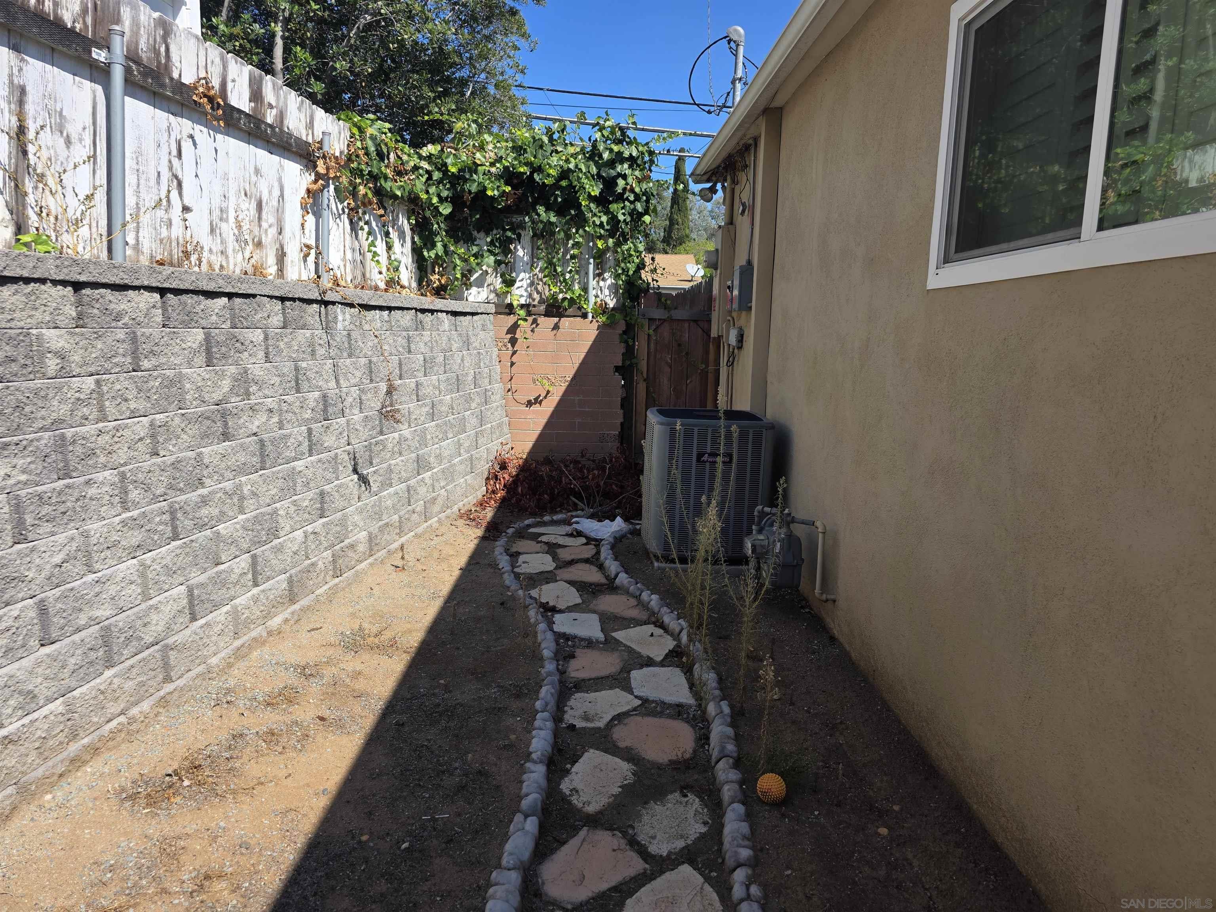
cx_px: 608
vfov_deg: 58.9
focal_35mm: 23
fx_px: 808
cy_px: 456
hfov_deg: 73.9
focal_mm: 6.3
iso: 80
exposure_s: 1/3891
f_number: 1.7
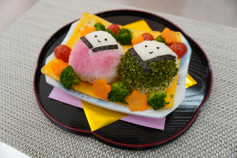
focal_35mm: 24
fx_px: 158
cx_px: 118
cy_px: 79
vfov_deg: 53.1
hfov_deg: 73.7
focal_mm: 16
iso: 160
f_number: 4
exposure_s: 1/60
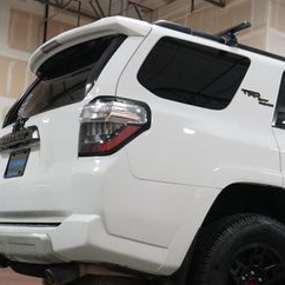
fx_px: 597
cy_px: 211
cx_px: 251
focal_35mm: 64
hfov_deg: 26.1
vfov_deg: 26.5
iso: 2500
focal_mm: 19
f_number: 4
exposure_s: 1/160
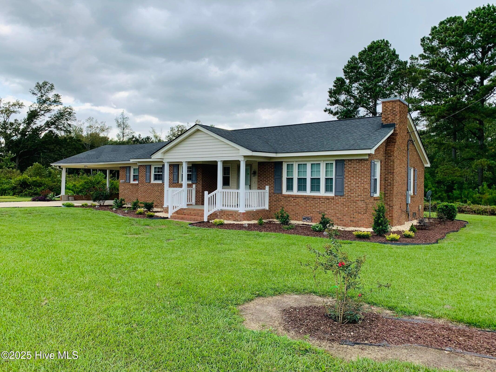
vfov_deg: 53.1
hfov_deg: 67.3
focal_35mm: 26
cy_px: 186
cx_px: 248
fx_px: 373
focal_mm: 4.25
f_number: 1.8
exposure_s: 1/783
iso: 25
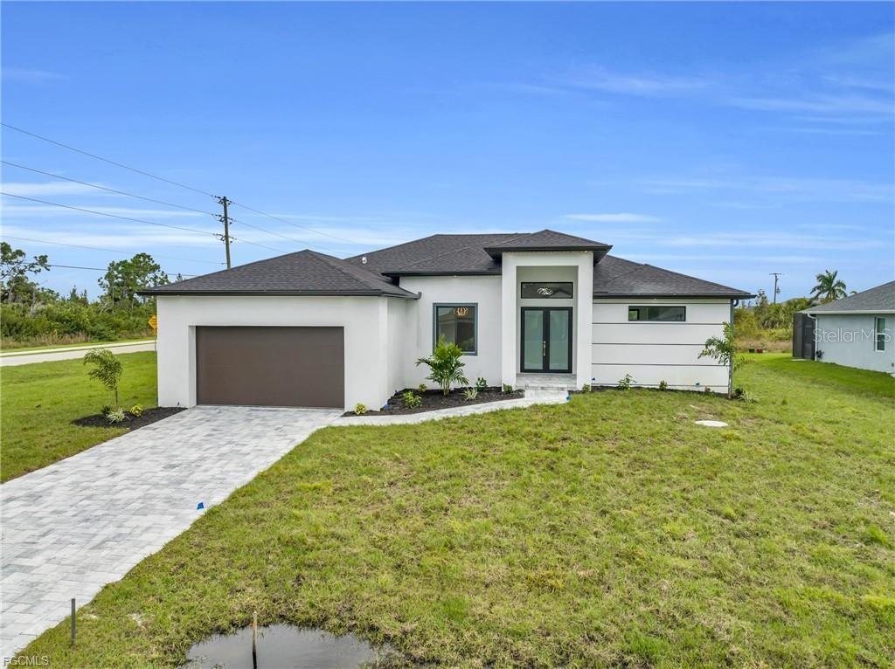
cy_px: 334
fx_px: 620
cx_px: 448
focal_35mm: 24
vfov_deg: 56.7
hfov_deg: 71.6
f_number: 4
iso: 100
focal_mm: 12.29
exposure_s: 1/50
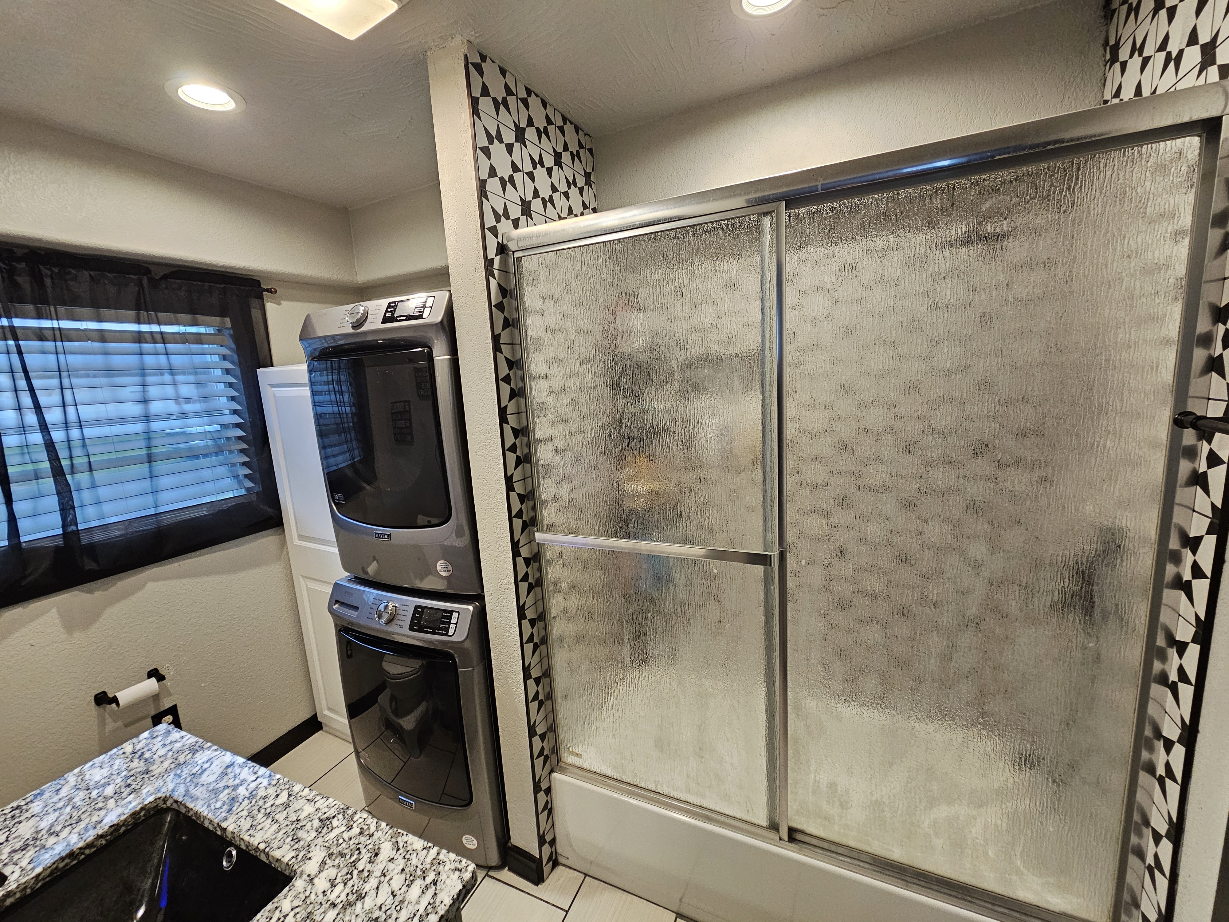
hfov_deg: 106.2
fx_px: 462
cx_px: 614
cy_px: 461
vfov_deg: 89.9
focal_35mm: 13
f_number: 2.2
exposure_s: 1/60
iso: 250
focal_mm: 2.2
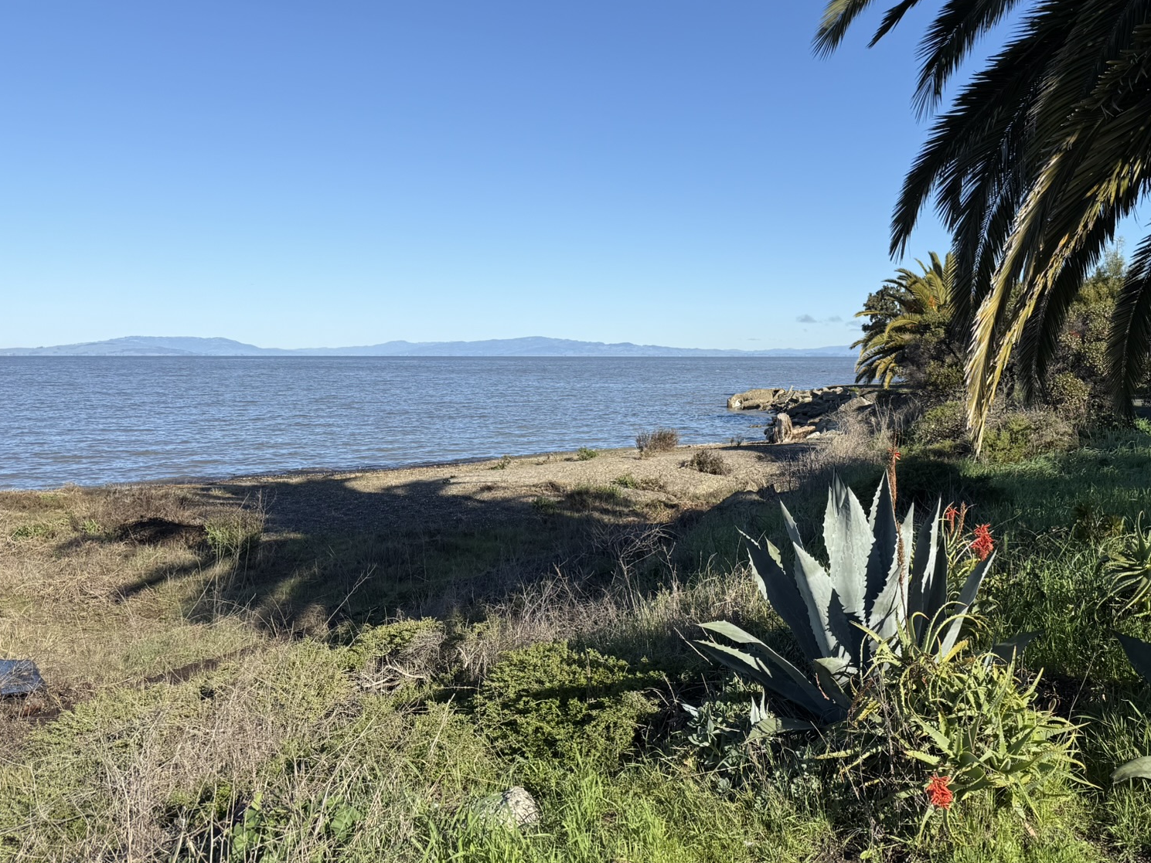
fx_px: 1097
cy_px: 391
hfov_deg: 54.0
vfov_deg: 42.9
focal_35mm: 33
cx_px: 783
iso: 80
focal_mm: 6.76
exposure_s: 1/4167
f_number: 1.78
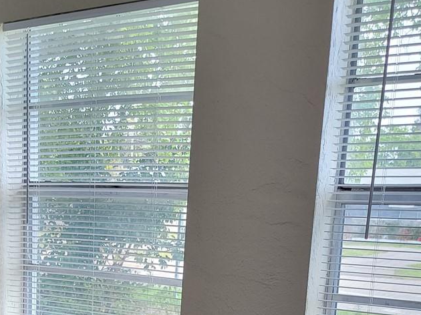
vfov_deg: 22.3
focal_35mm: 61
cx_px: 94
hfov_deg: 31.0
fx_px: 742
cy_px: 370
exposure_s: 1/120
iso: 64
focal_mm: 5
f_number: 1.8
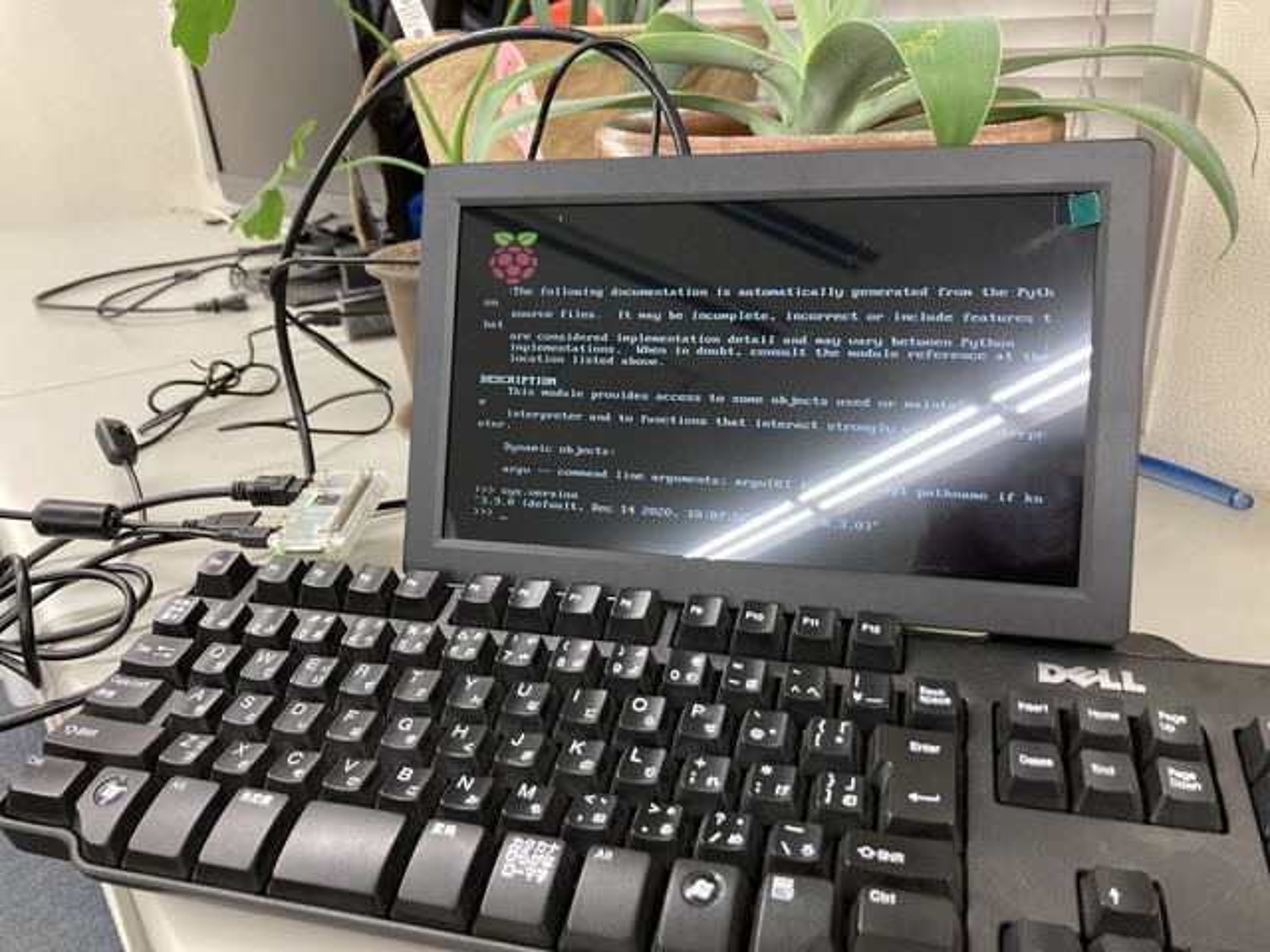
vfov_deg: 49.7
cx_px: 635
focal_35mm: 28
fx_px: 1027
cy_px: 476
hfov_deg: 63.4
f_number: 1.8
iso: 160
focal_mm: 3.99
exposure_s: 1/60
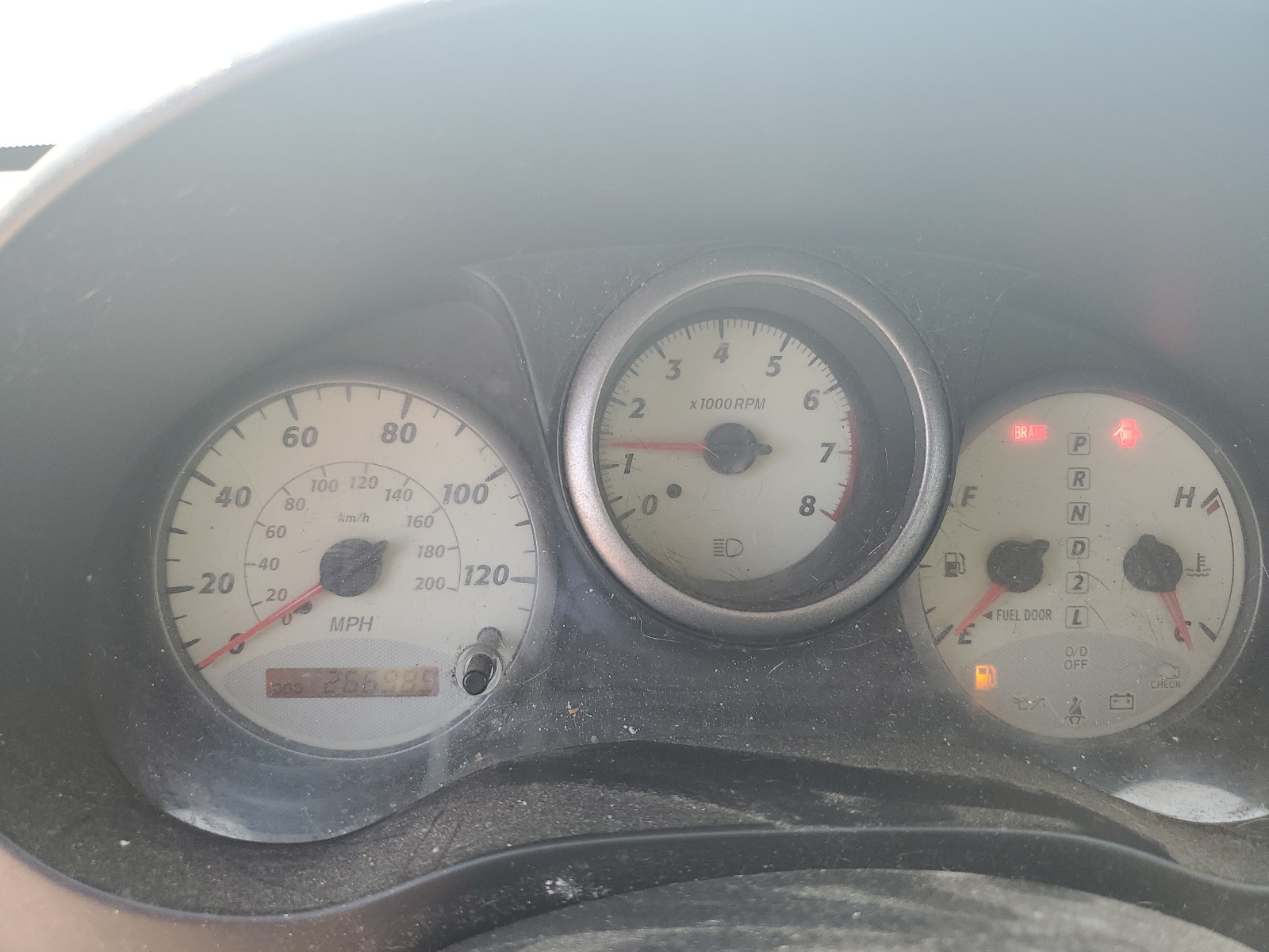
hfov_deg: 67.3
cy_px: 476
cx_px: 634
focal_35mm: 26
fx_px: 953
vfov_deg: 53.1
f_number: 1.5
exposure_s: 1/120
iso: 50
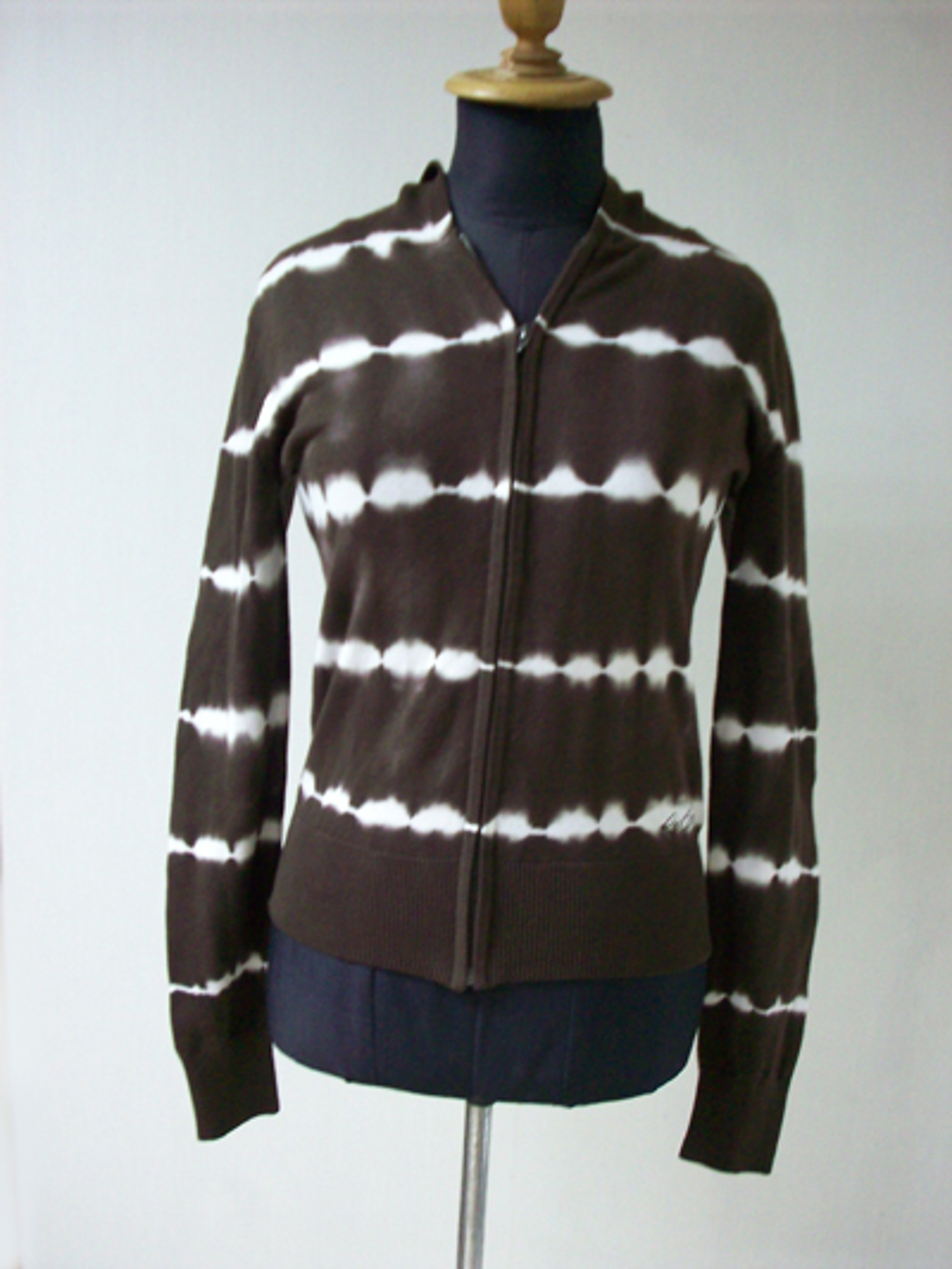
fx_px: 1356
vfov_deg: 50.1
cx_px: 476
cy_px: 634
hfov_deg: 38.7
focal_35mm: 37
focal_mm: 6.2
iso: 183
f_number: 2.8
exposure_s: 1/8
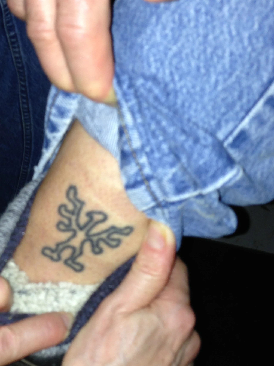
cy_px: 167
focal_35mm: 52
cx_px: 72
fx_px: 549
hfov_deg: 27.7
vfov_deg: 36.8
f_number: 2.4
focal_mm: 4.13
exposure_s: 1/19
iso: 50
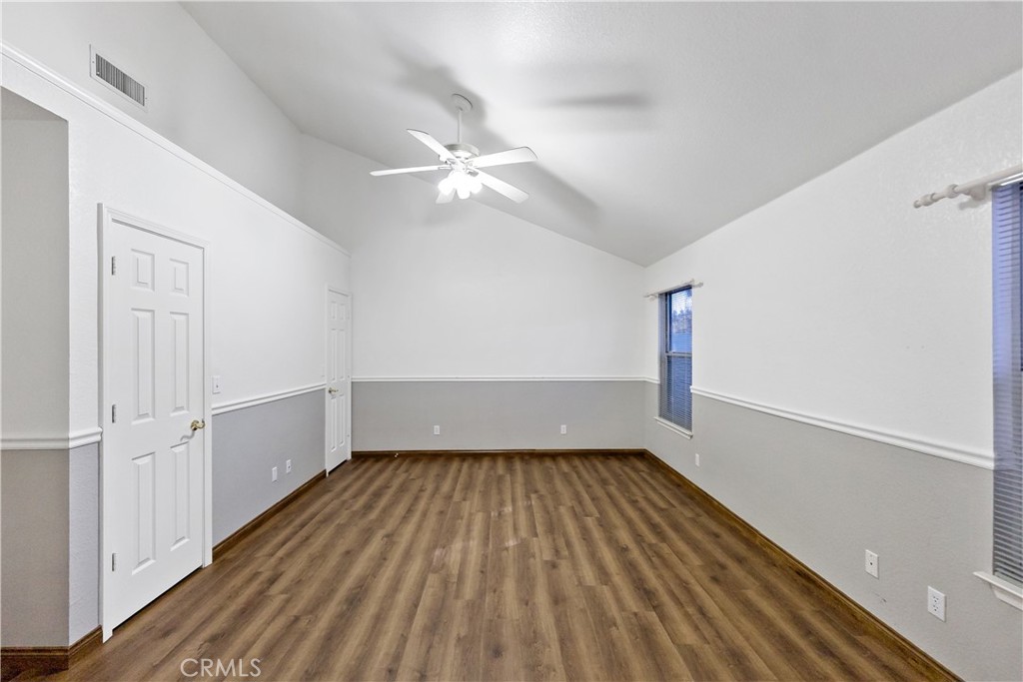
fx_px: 398
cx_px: 512
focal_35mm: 14
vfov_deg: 81.2
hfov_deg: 104.2
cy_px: 341
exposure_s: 1/160
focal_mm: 14
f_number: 2.8
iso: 1250
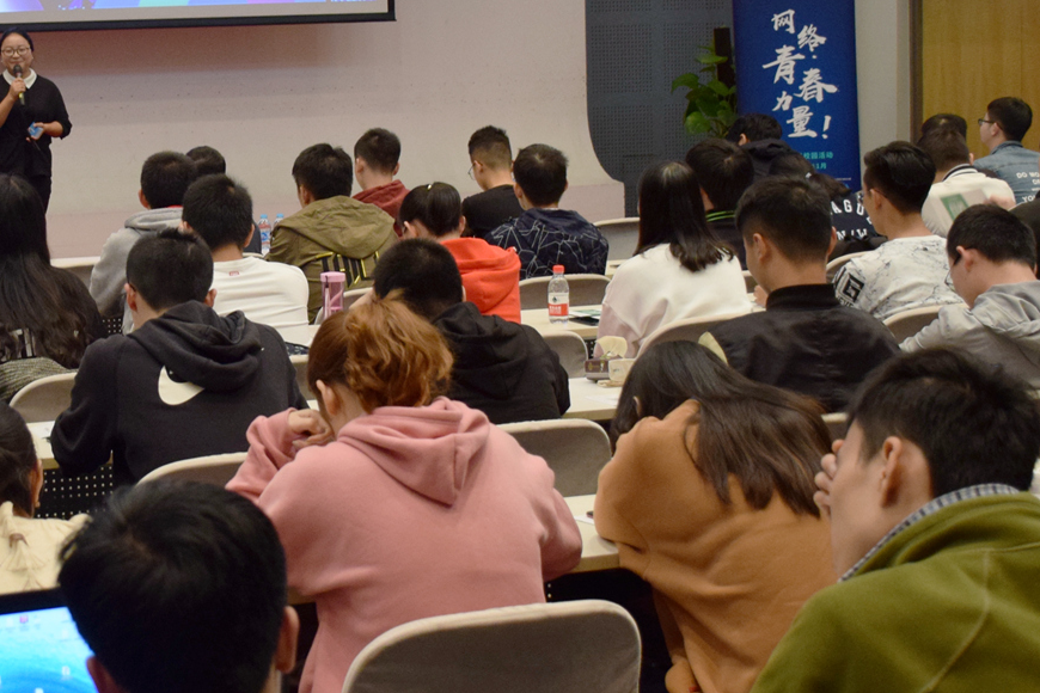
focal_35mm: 76
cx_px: 169
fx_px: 2198
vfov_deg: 17.9
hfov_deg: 26.0
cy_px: 228
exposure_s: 1/40
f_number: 3.8
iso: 900
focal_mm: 23
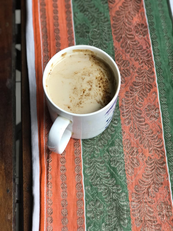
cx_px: 86
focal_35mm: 57
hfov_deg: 25.7
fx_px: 380
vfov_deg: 33.8
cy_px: 116
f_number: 2.8
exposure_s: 1/50
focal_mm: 6.6
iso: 50
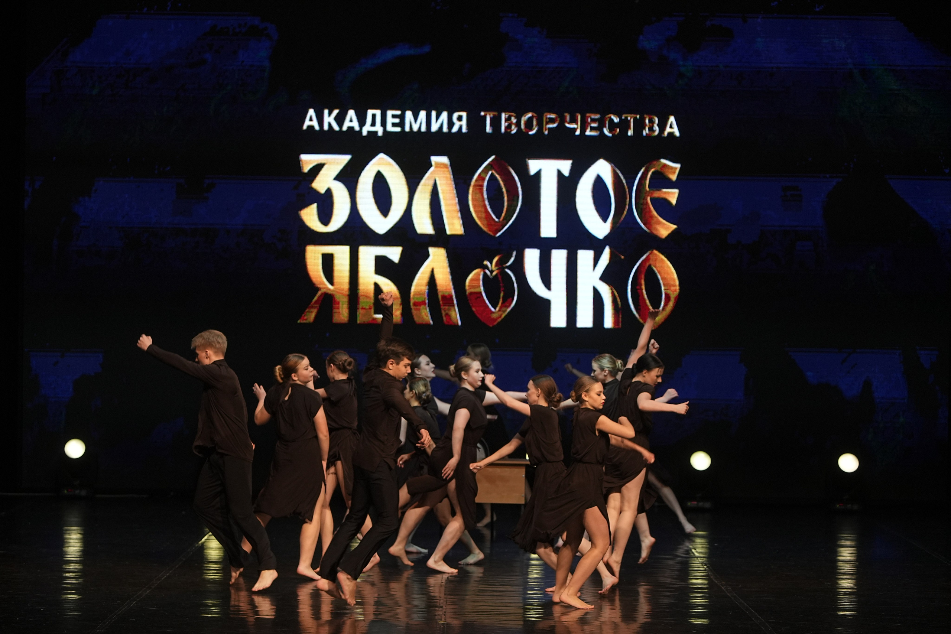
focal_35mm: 105
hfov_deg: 19.5
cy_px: 317
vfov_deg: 13.0
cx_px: 476
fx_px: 2774
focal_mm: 105
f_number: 4
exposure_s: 1/400
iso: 1600
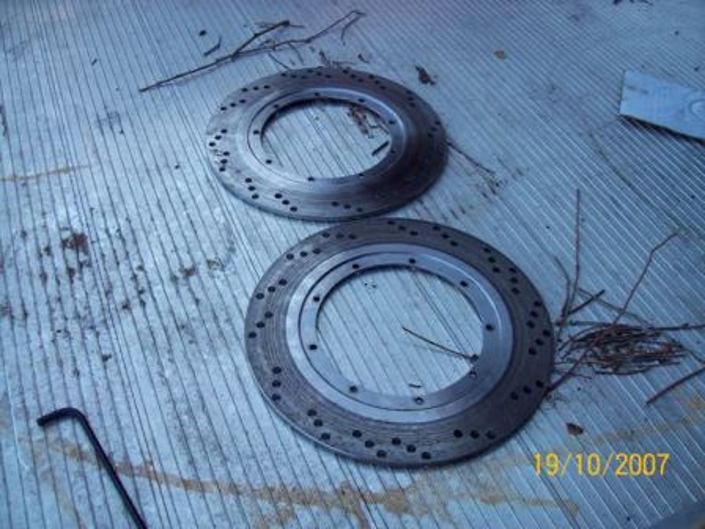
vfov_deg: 39.7
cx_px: 352
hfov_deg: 51.4
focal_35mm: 36
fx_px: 733
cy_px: 264
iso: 80
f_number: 2.7
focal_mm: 6
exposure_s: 1/318
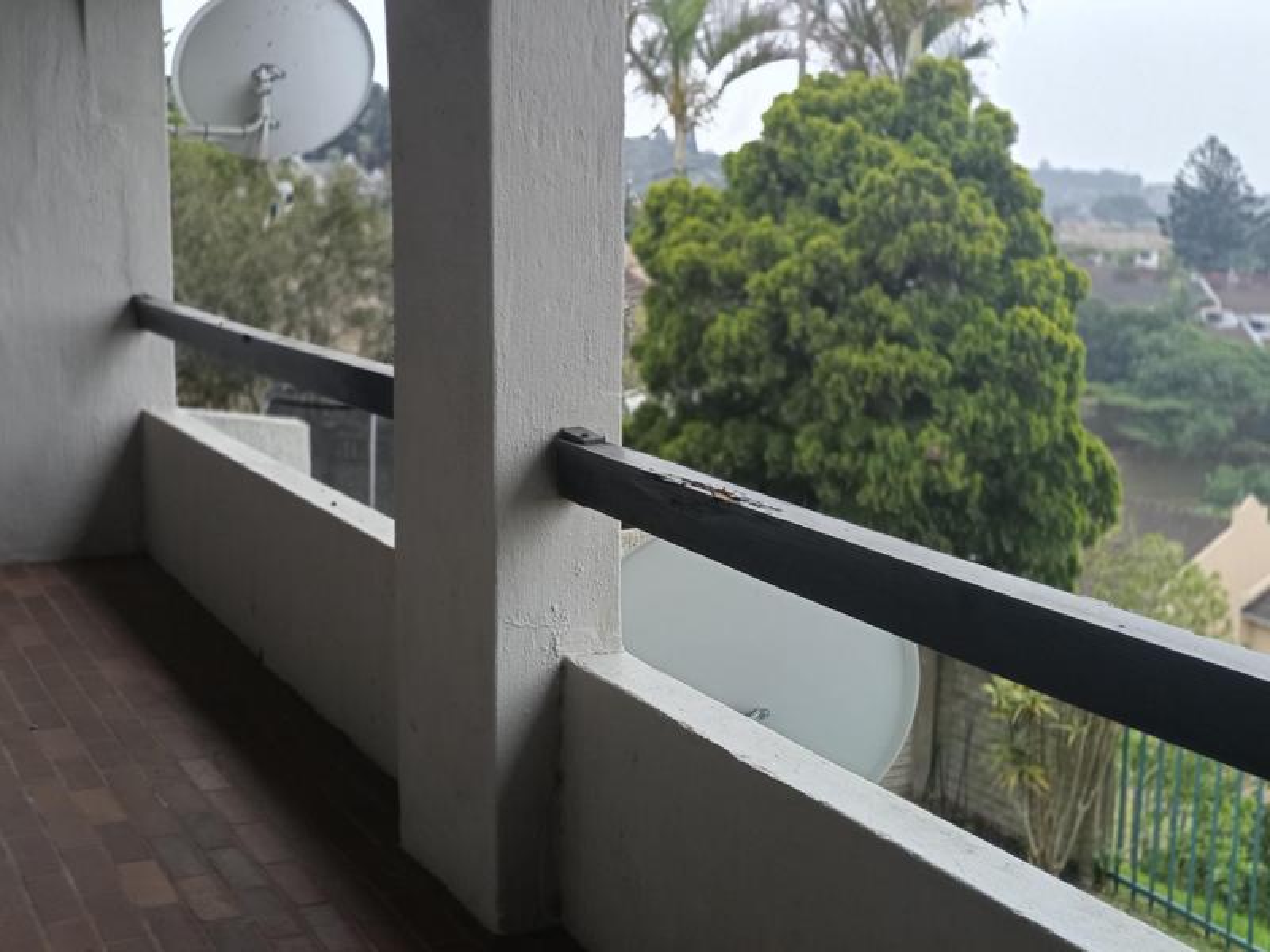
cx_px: 635
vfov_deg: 30.9
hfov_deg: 40.4
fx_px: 1724
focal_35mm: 47
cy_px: 476
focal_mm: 7.08
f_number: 4.5
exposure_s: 1/136
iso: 50
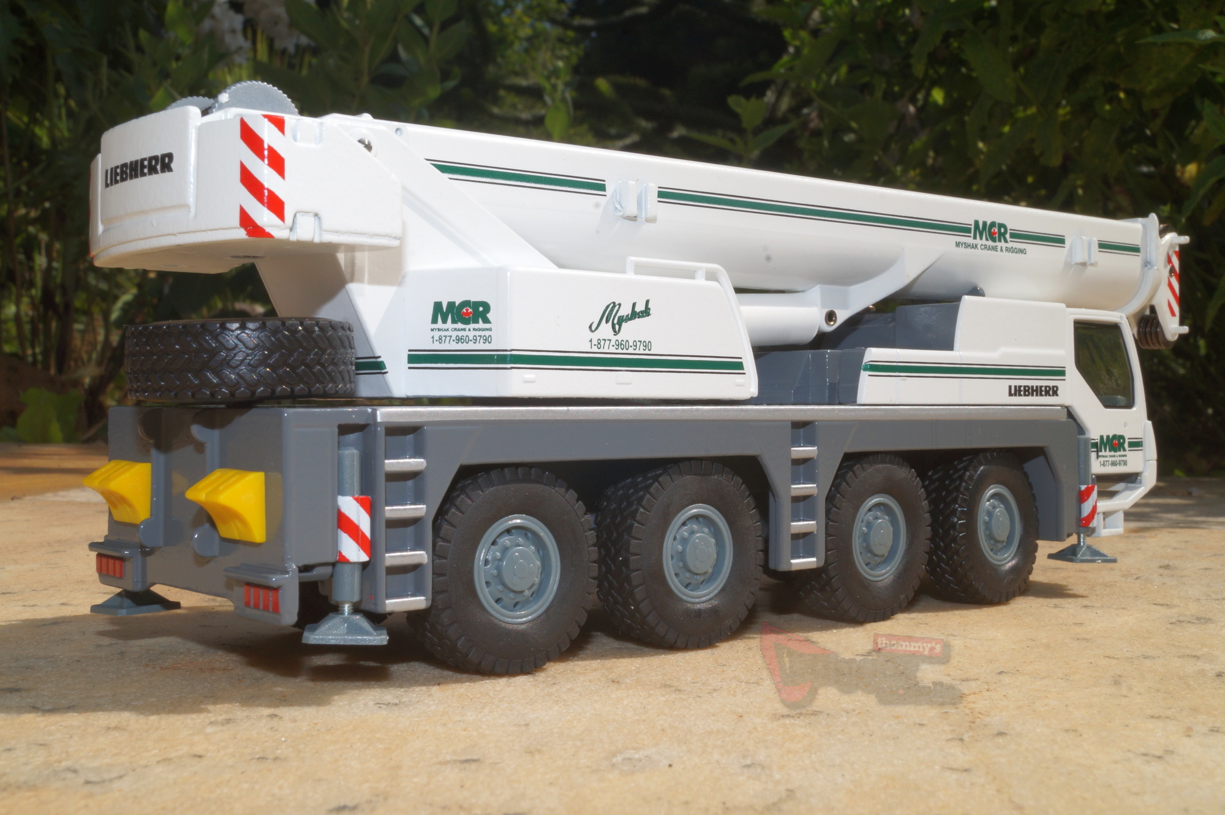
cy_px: 408
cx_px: 612
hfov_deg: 43.6
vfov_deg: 29.8
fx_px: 1530
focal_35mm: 45
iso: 100
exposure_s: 1/60
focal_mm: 30
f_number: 25
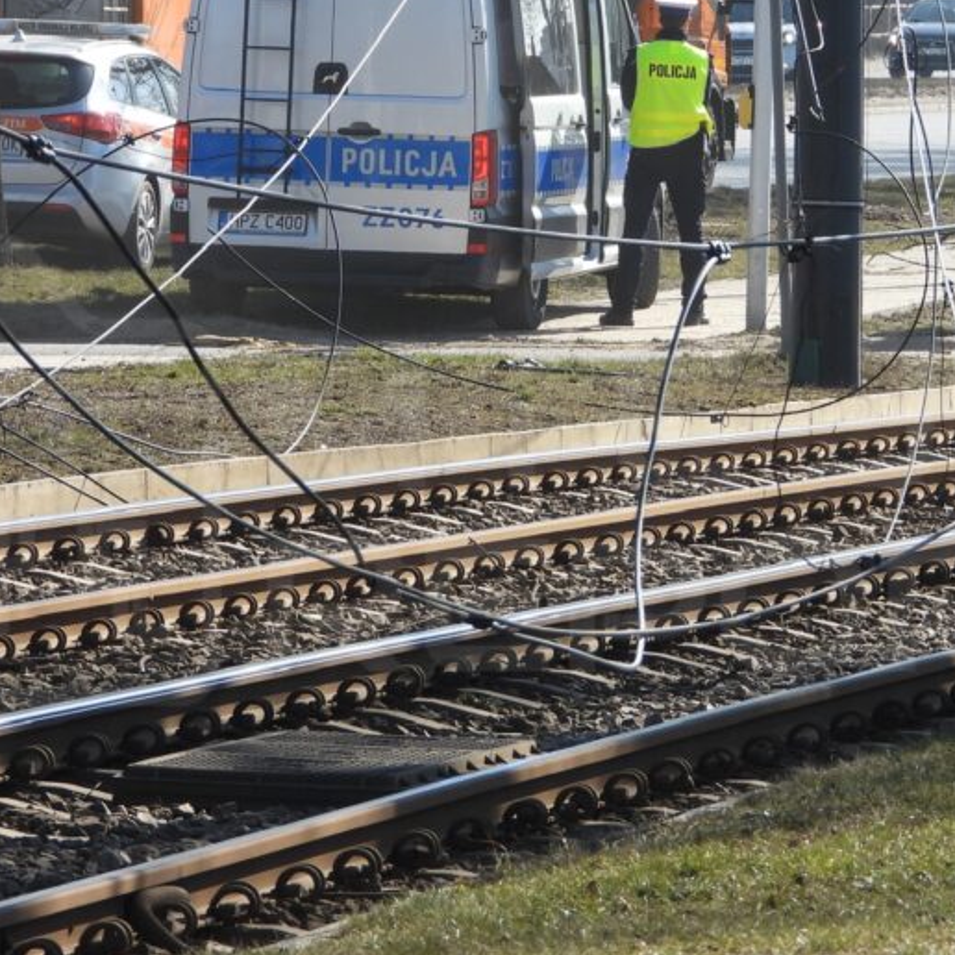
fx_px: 15045
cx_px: 576
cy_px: 278
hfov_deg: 3.6
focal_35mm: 482
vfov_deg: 3.6
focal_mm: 49.5
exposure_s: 1/400
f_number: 4.5
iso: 100
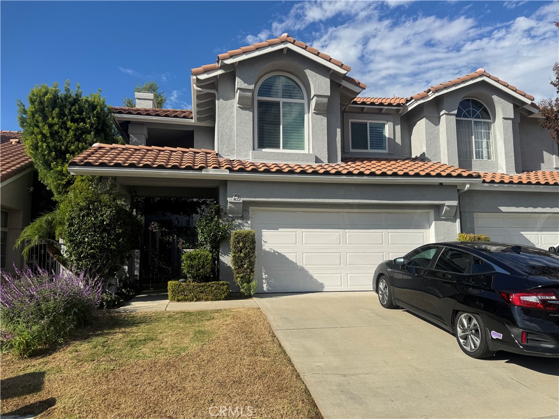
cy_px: 210
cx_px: 280
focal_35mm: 24
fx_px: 388
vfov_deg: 56.8
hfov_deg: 71.6
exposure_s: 1/4950
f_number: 1.78
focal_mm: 6.76
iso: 80
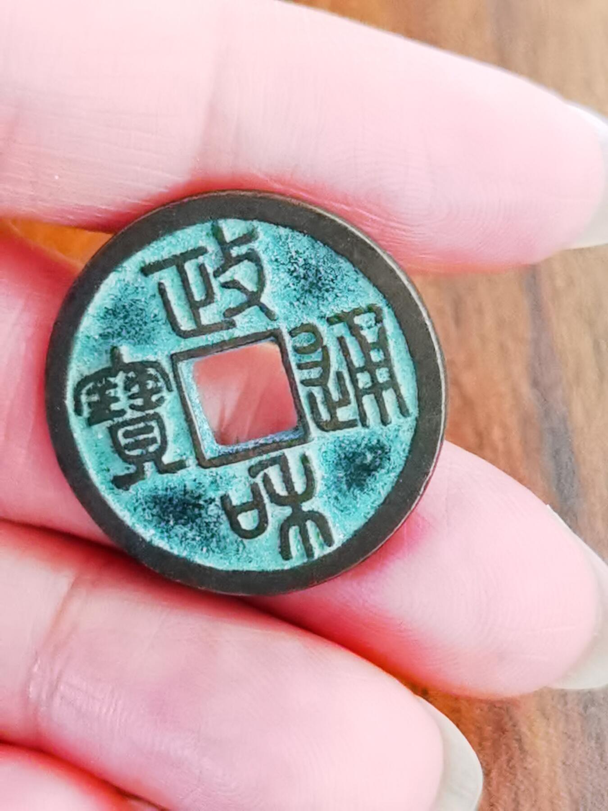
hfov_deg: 18.2
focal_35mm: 81
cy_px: 406
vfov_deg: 24.1
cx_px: 304
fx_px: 1897
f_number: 1.9
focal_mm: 6.71
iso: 1250
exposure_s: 1/100
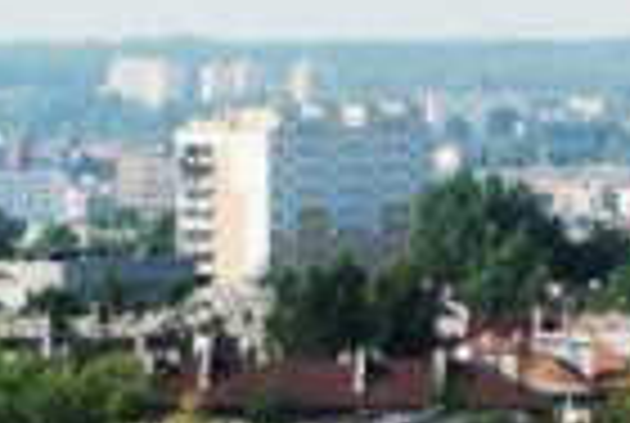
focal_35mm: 451
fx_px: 7905
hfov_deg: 4.6
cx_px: 338
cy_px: 1019
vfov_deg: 3.0
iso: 100
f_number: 6.3
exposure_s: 1/320
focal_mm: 55
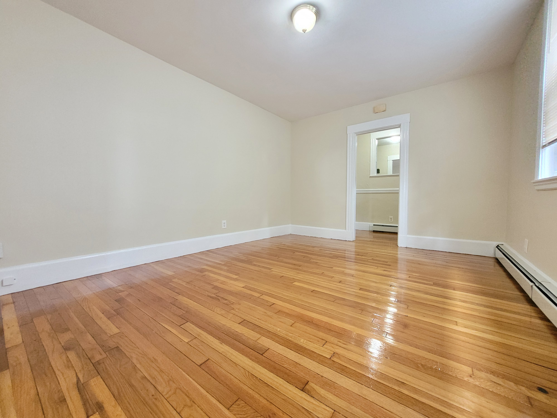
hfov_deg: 106.2
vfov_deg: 89.9
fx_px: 209
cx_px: 278
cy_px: 209
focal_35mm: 13
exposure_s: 1/29
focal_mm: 1.74
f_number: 2.2
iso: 640
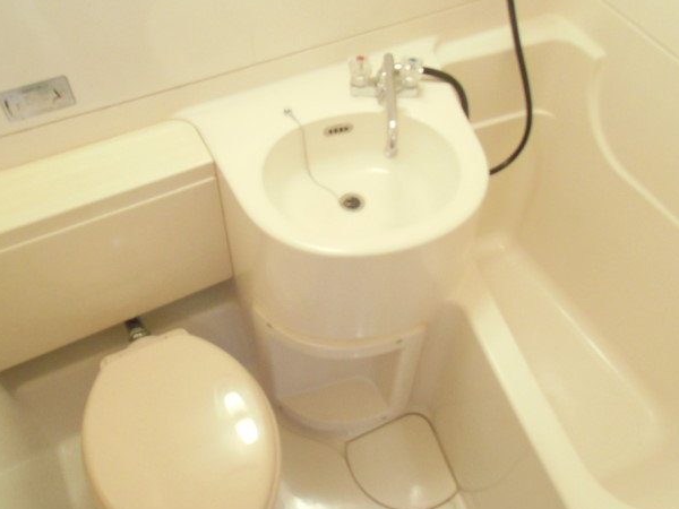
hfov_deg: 56.8
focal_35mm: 32
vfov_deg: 44.0
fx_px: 628
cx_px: 337
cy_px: 294
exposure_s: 1/10
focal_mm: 4.24
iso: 400
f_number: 3
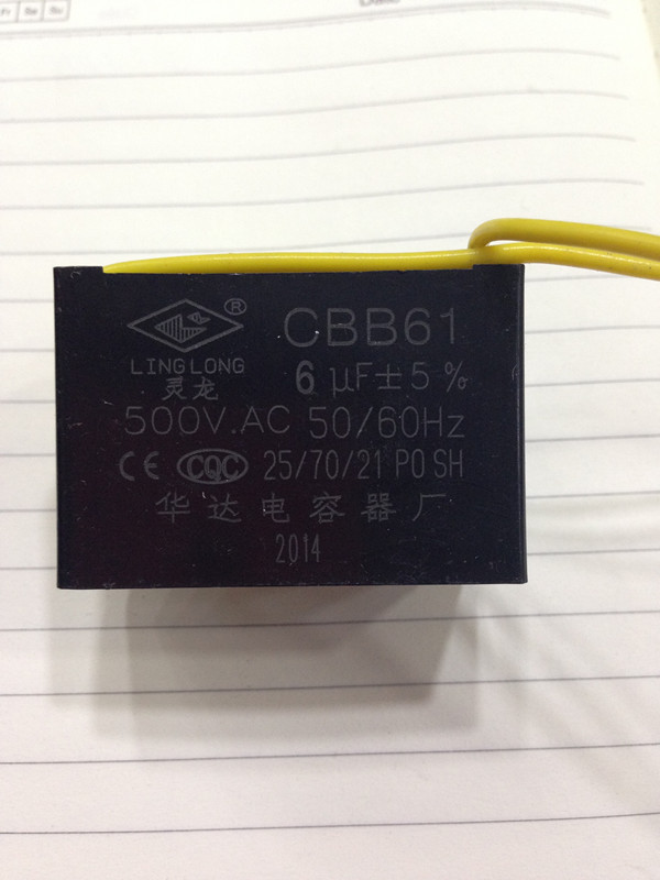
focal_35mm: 33
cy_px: 440
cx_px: 330
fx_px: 839
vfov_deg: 55.4
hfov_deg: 42.9
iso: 160
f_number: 2.4
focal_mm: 4.12
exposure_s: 1/20
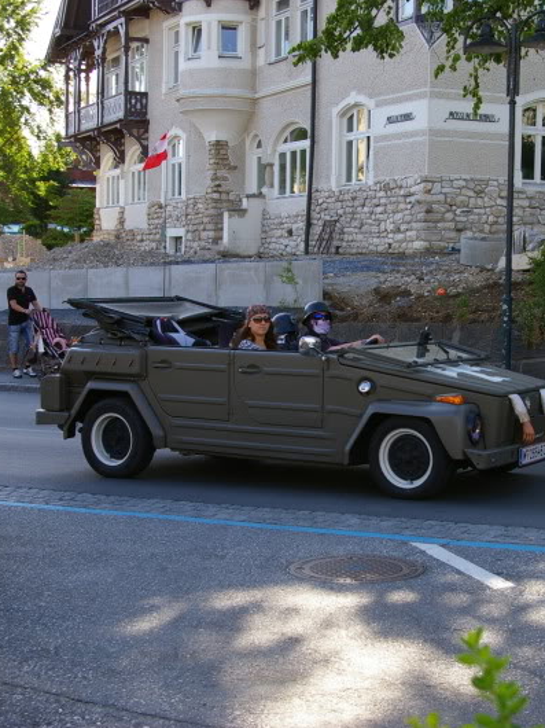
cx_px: 336
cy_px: 365
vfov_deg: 31.7
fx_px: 1282
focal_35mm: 61
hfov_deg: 24.0
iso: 200
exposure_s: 1/180
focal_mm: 28
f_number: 5.6
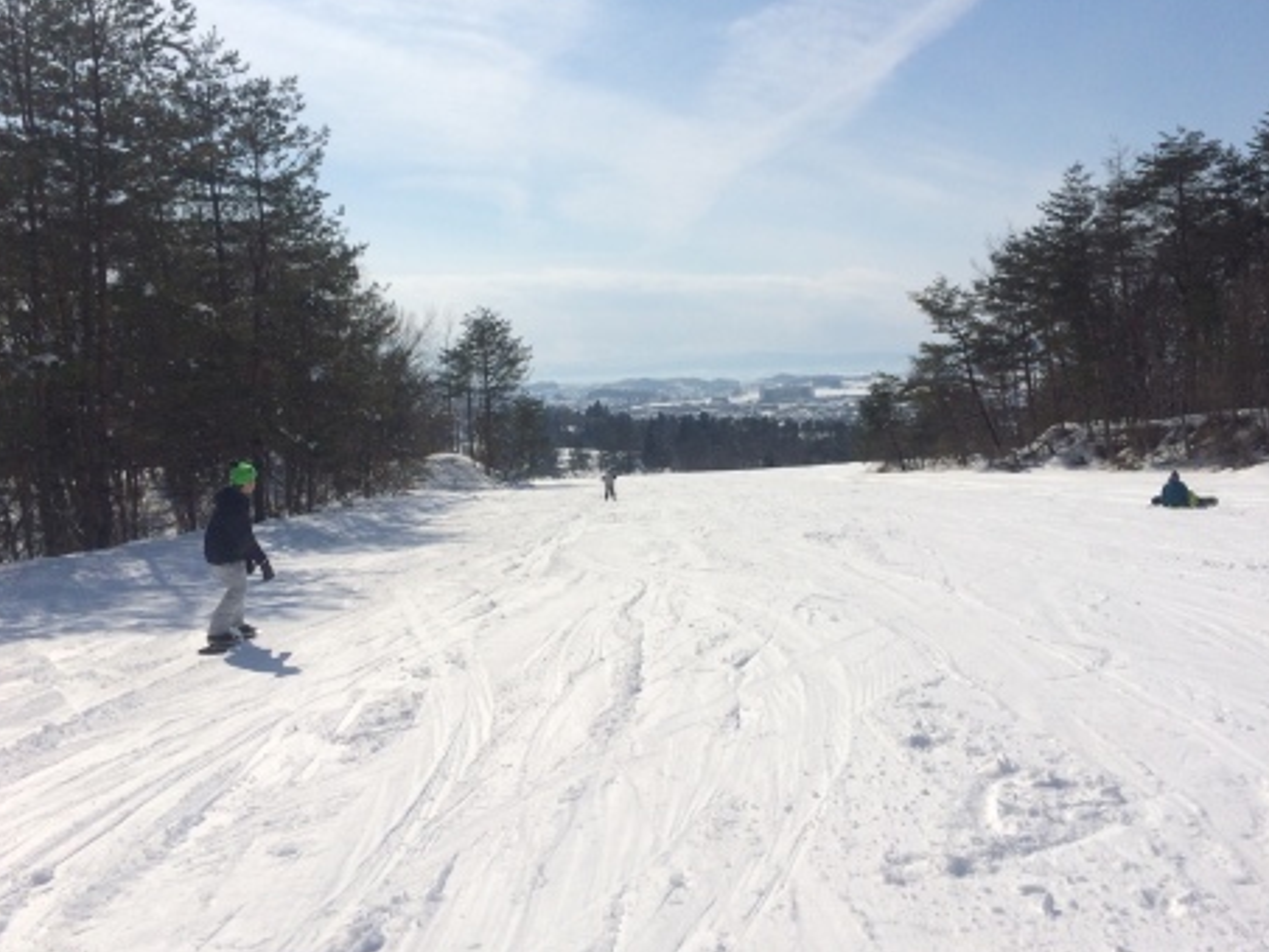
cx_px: 656
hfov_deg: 56.8
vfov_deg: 44.1
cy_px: 438
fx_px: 1173
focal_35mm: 32
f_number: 2.2
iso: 40
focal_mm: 4.15
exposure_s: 1/13699
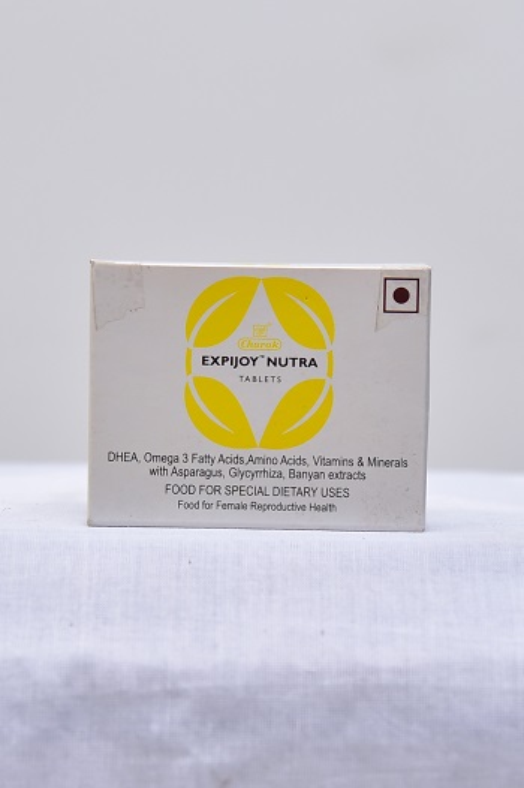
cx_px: 262
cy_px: 394
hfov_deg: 20.6
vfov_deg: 30.5
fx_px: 1443
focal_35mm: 66
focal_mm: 66
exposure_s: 1/125
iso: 1250
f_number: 4
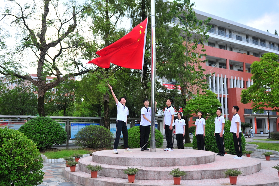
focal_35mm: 36
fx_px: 279
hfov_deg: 53.2
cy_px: 93
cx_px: 140
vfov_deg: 36.8
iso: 200
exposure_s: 1/640
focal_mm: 24
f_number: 2.8
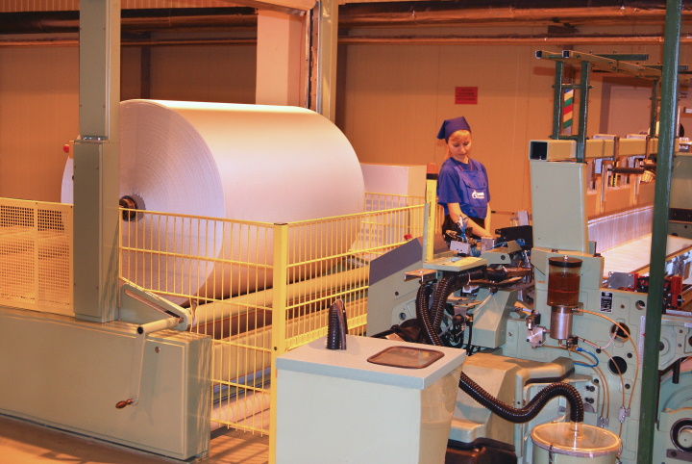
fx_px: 1010
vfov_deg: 25.8
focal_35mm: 52
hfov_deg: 37.8
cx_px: 346
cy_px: 232
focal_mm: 35
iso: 400
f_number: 5
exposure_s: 1/40
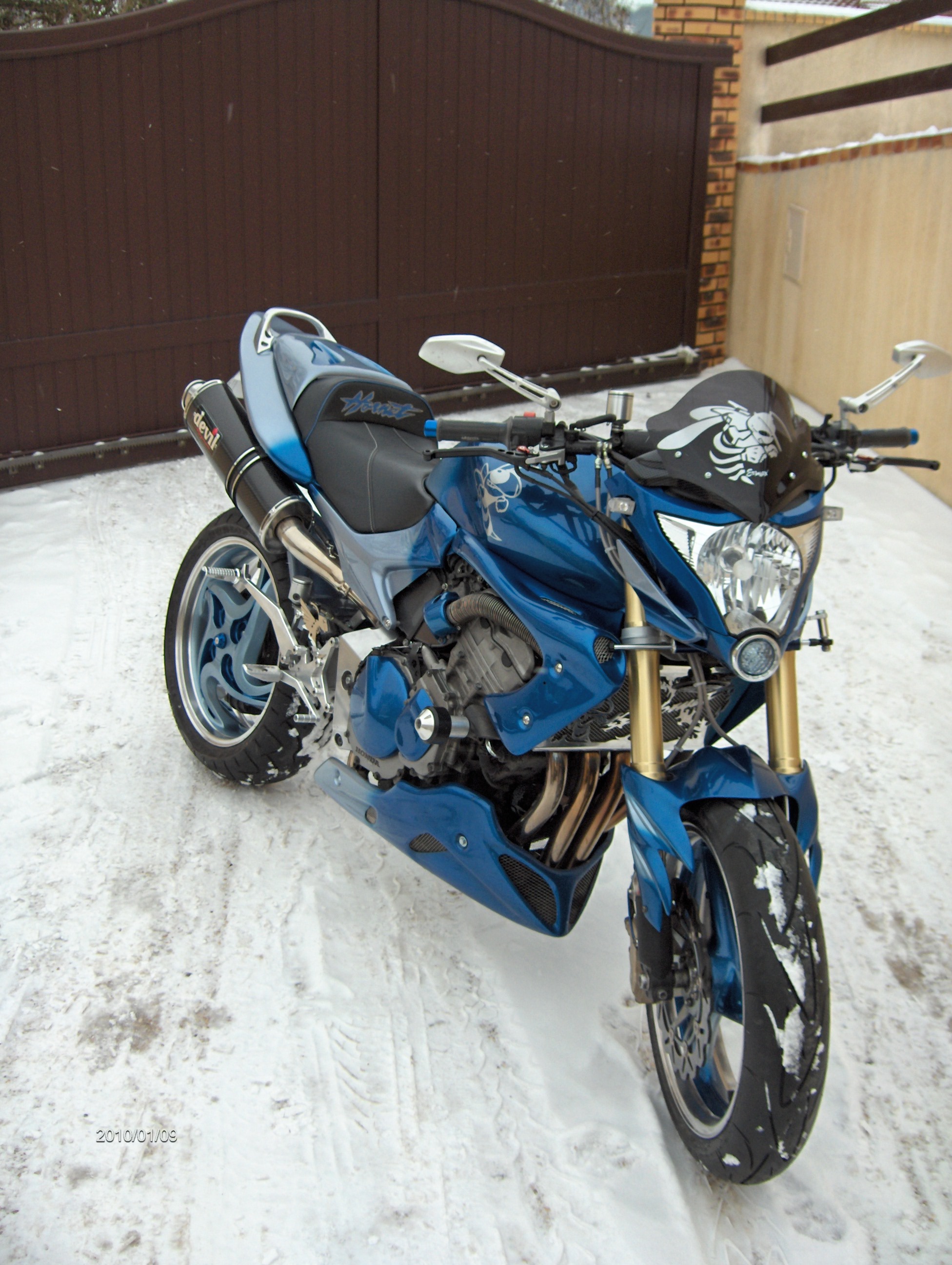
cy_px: 632
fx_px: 1426
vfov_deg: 47.8
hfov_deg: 36.9
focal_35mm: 39
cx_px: 476
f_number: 2.8
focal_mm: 8
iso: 100
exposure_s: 1/508
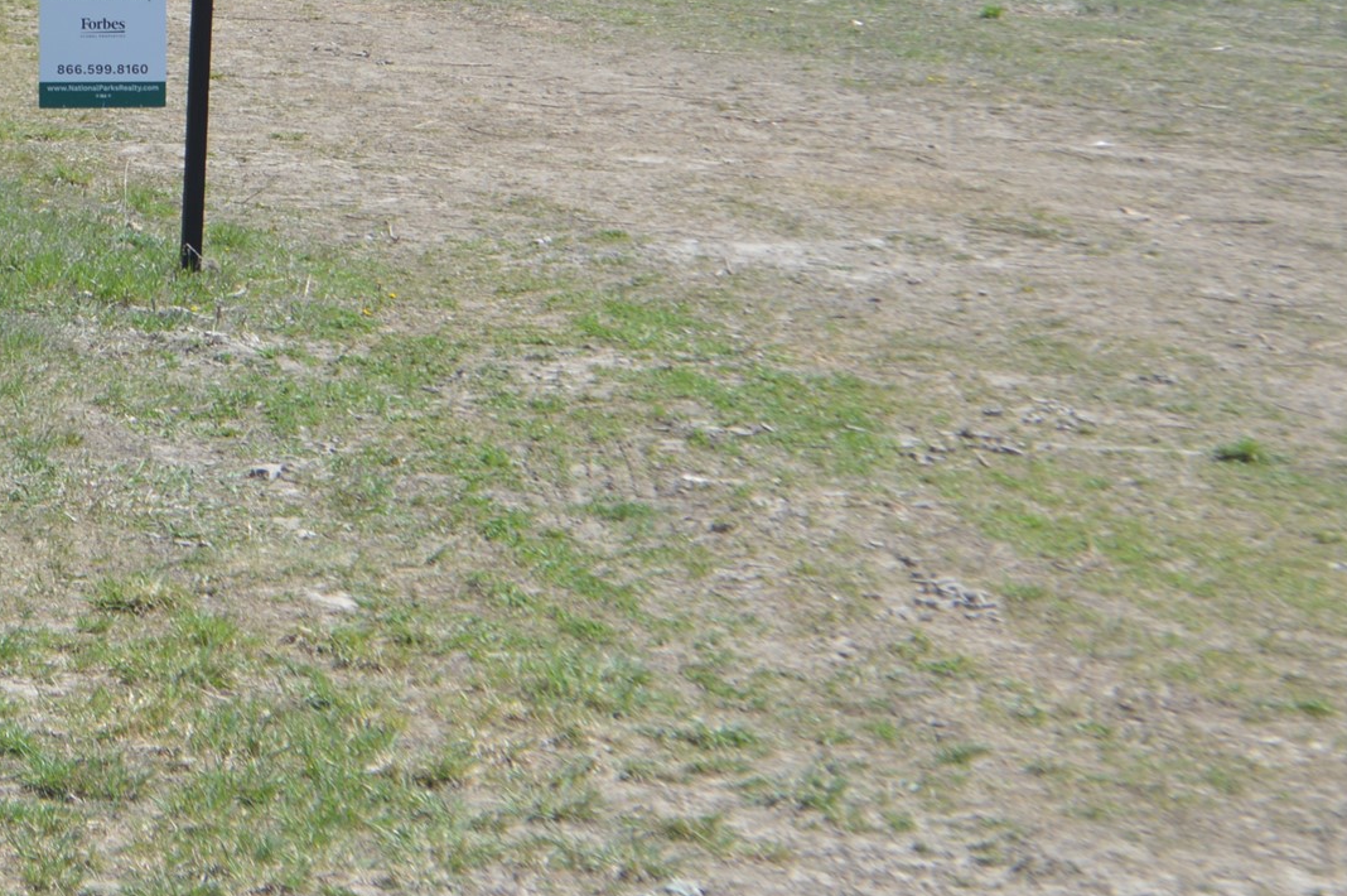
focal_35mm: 168
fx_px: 6281
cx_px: 249
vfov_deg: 8.1
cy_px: 15
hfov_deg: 12.2
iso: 100
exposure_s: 1/200
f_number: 7.1
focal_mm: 55
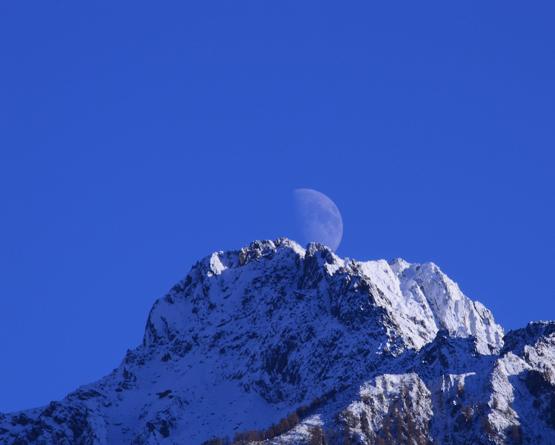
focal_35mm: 509
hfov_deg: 3.8
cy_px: 222
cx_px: 324
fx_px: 8362
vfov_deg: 3.0
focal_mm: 300
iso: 100
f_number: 22
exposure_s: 1/80
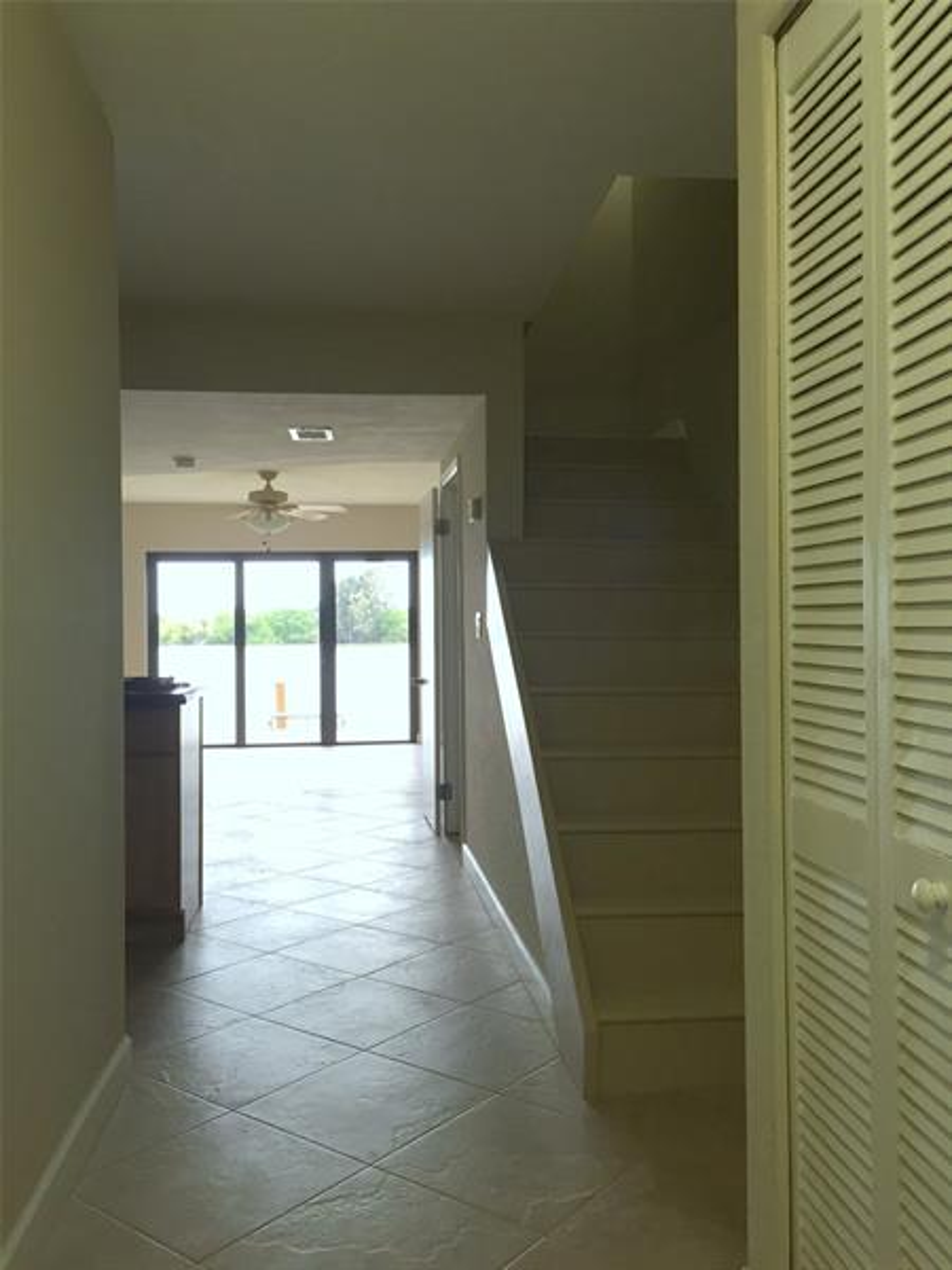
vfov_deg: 61.7
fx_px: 1063
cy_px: 635
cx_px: 476
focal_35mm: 29
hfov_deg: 48.2
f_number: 2.2
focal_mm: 4.15
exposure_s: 1/30
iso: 32
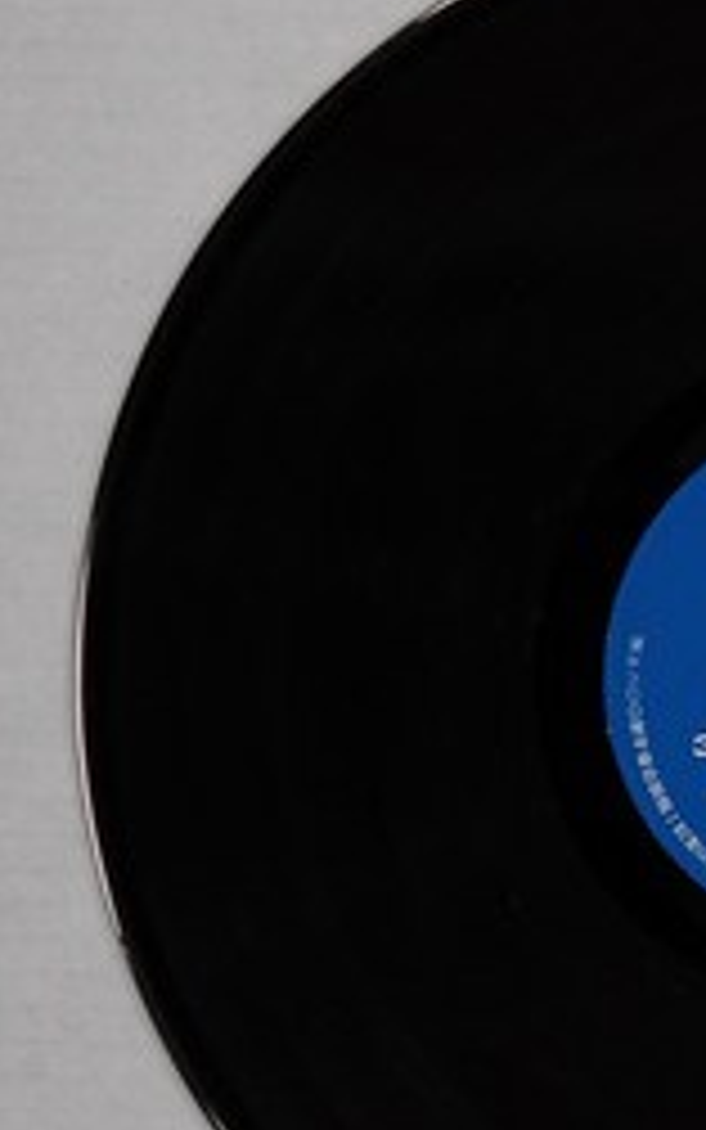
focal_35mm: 242
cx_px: 881
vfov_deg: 8.7
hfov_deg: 5.4
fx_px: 7446
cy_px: 675
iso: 320
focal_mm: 62
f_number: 4.5
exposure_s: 1/50
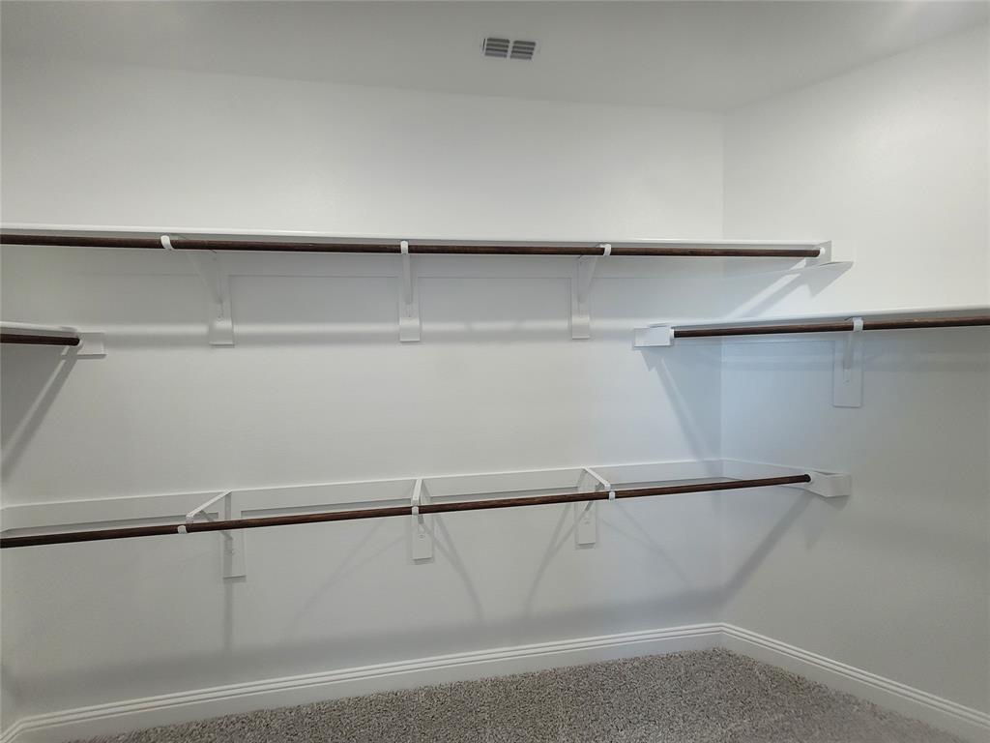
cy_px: 372
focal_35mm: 13
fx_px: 372
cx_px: 495
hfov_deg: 106.2
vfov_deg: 89.9
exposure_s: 1/60
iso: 160
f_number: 2.2
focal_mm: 1.74
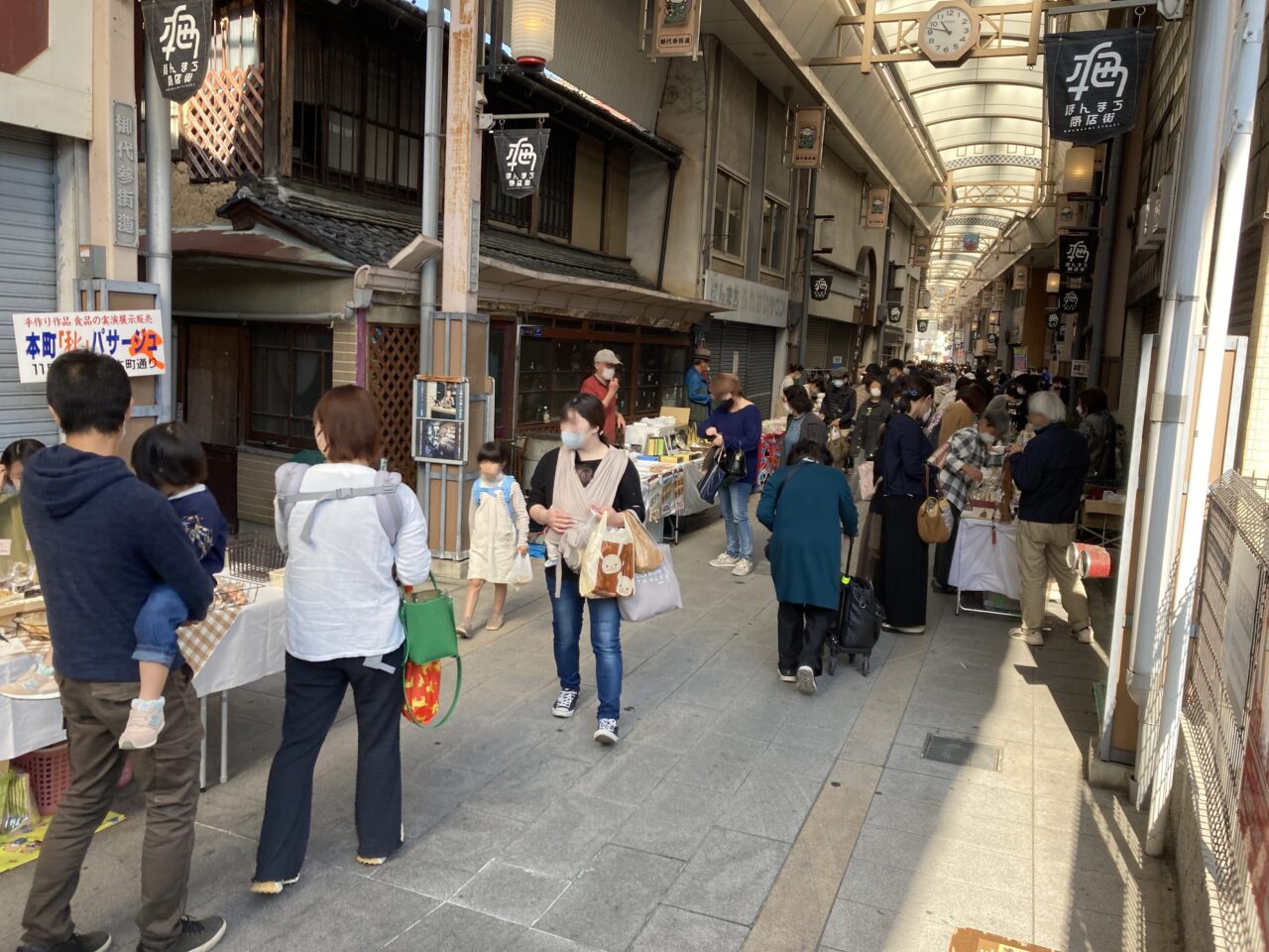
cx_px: 634
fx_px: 1026
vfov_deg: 49.7
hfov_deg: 63.4
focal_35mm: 28
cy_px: 476
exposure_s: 1/303
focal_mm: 3.99
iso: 20
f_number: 1.8
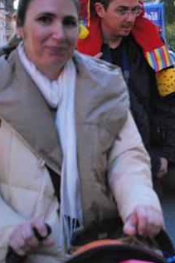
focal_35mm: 80
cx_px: 177
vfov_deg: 25.4
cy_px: 133
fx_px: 582
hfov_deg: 16.7
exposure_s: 1/60
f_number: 3.5
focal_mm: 35
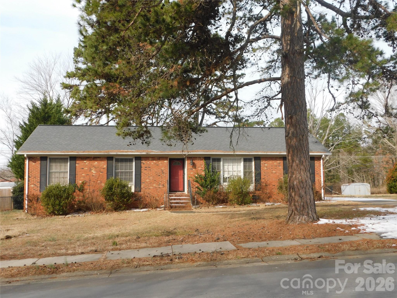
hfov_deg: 51.4
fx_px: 413
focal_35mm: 36
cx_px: 198
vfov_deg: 39.7
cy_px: 149
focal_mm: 6.3
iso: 125
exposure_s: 1/640
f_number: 3.5
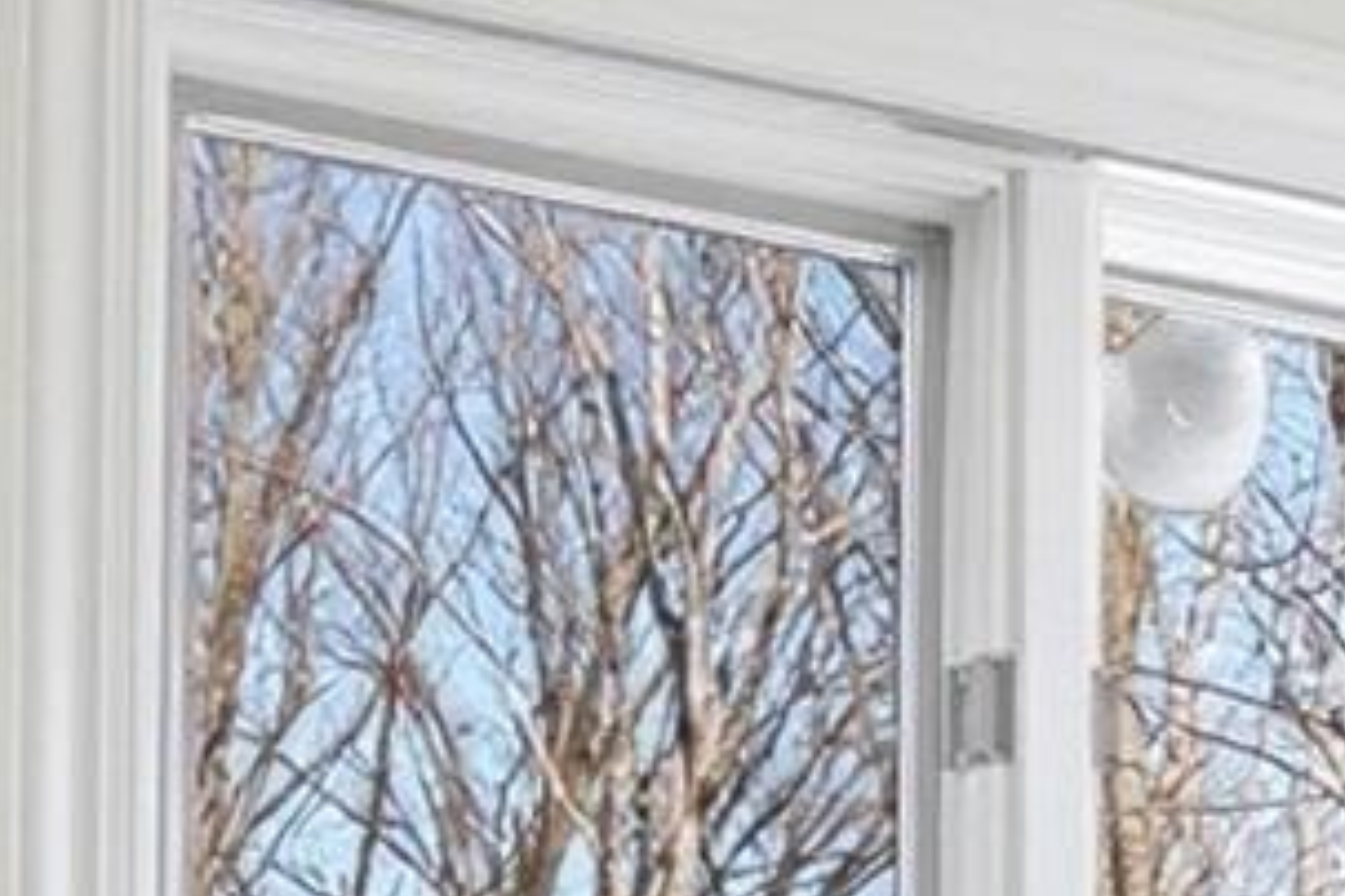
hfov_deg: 19.1
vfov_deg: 12.5
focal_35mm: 99
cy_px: 1666
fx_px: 3698
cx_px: 1736
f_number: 8
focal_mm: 10
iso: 125
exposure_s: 1/200
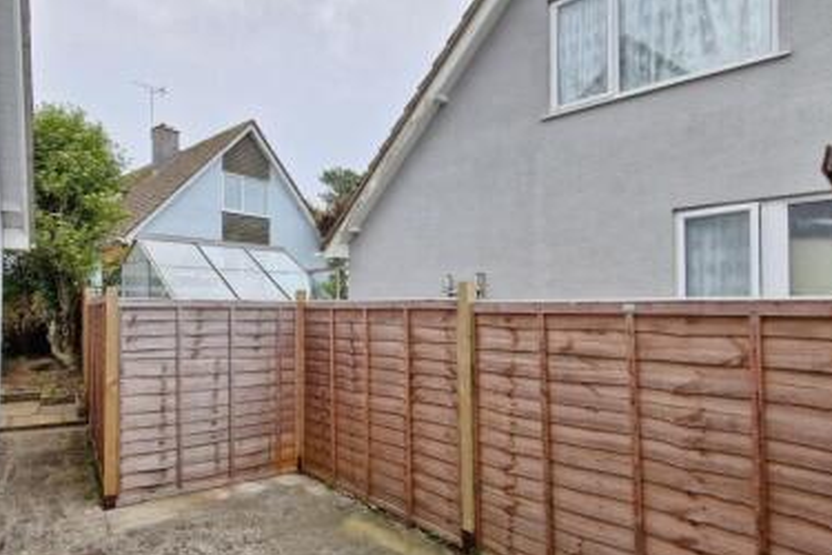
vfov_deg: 59.4
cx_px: 305
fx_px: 485
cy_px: 305
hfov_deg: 79.5
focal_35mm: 21
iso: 50
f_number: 2.2
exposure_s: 1/293
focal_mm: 1.74
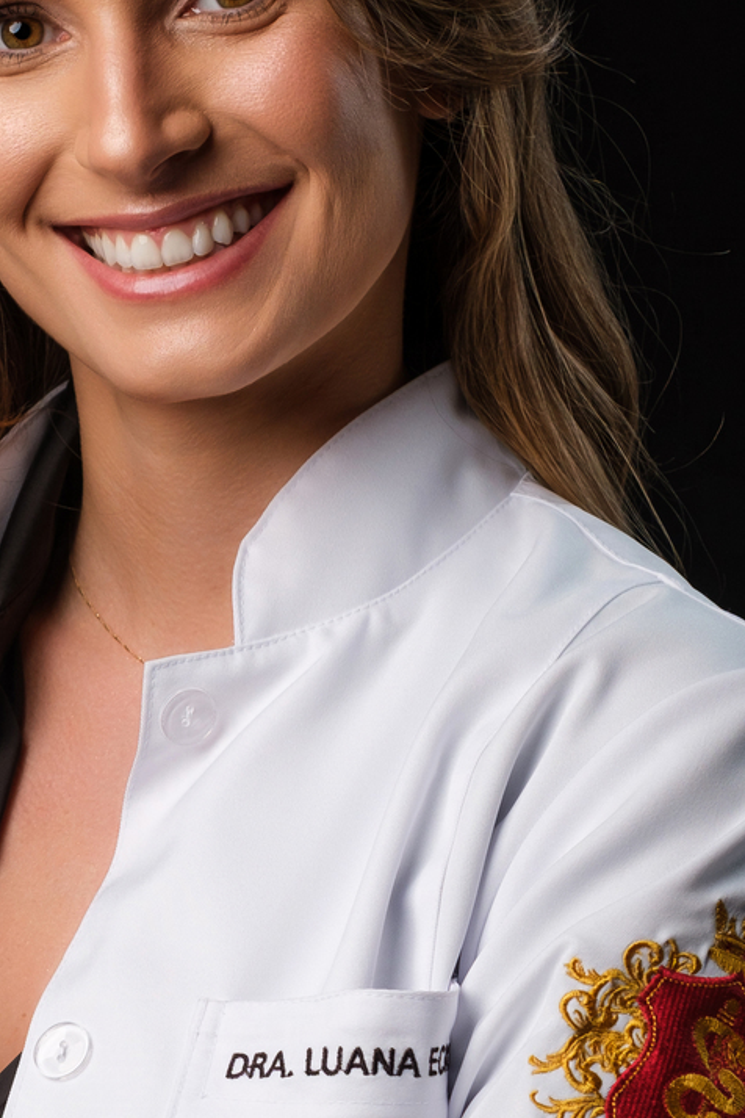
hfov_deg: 7.3
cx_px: 138
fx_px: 5866
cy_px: 825
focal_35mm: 189
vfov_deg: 10.9
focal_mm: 50
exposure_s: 1/60
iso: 160
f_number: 5
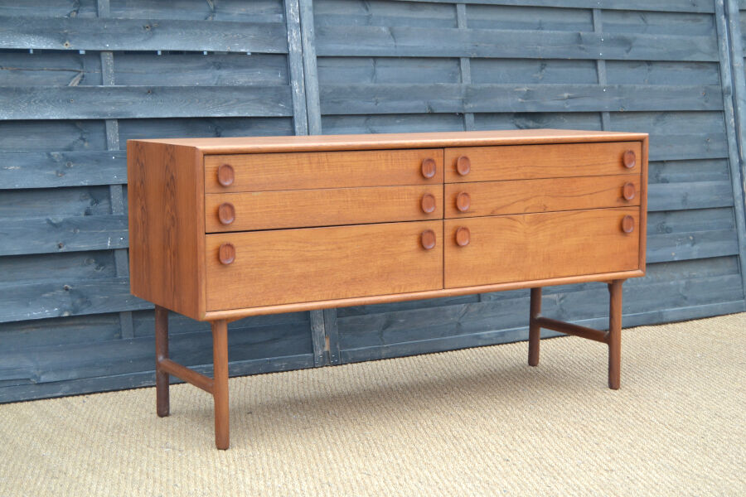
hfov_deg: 33.4
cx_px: 373
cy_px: 248
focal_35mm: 60
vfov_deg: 22.6
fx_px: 1243
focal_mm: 40
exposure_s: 1/60
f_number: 5
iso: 500
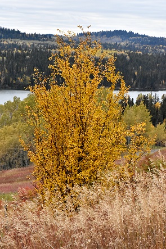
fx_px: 831
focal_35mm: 120
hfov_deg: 11.4
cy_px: 124
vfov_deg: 17.1
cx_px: 83
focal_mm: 80
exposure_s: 1/4000
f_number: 11
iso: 2500
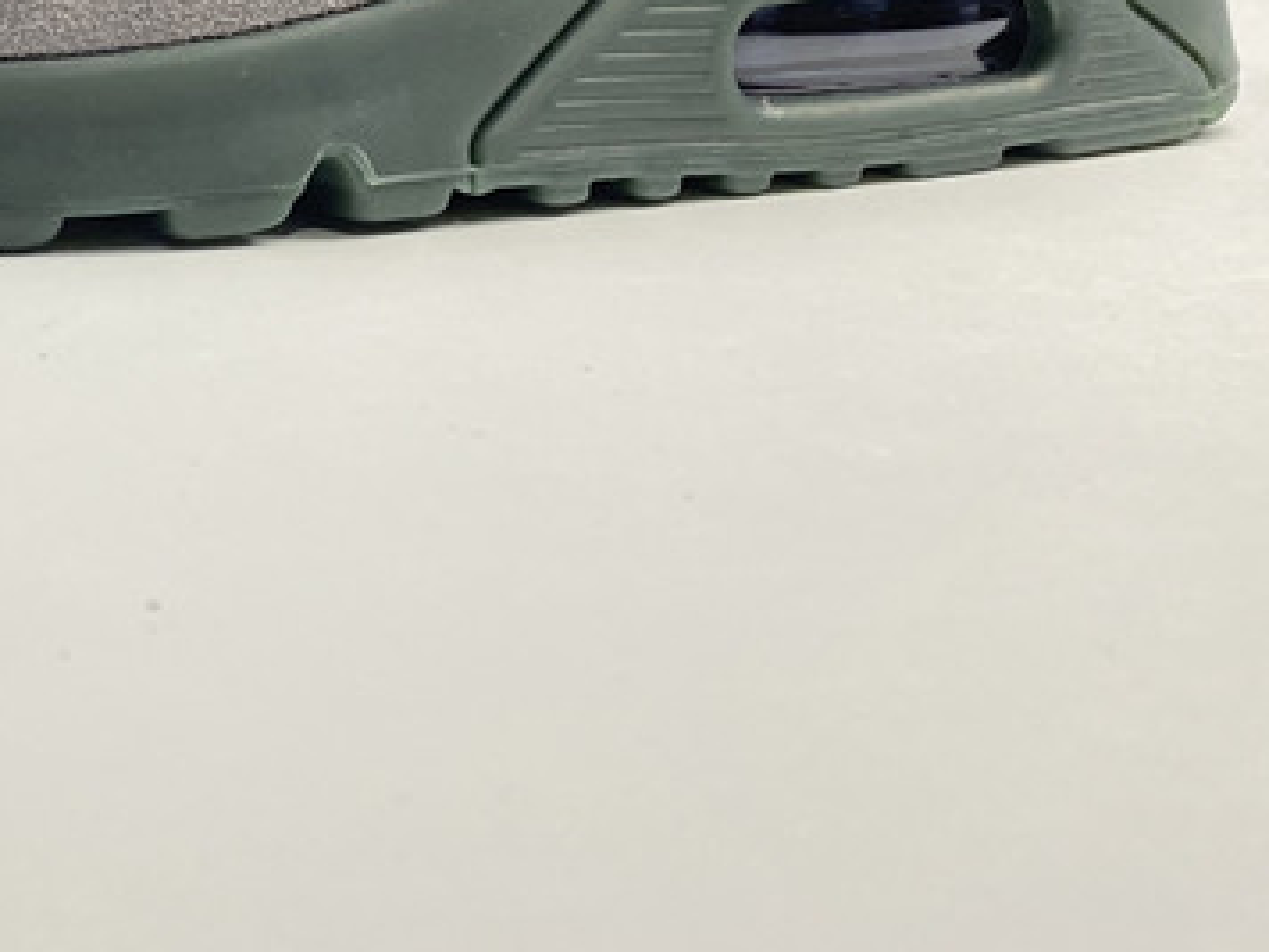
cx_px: 143
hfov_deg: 25.9
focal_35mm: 73
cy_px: -193
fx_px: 2676
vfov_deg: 19.0
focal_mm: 4.25
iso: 100
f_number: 1.8
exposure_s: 1/100
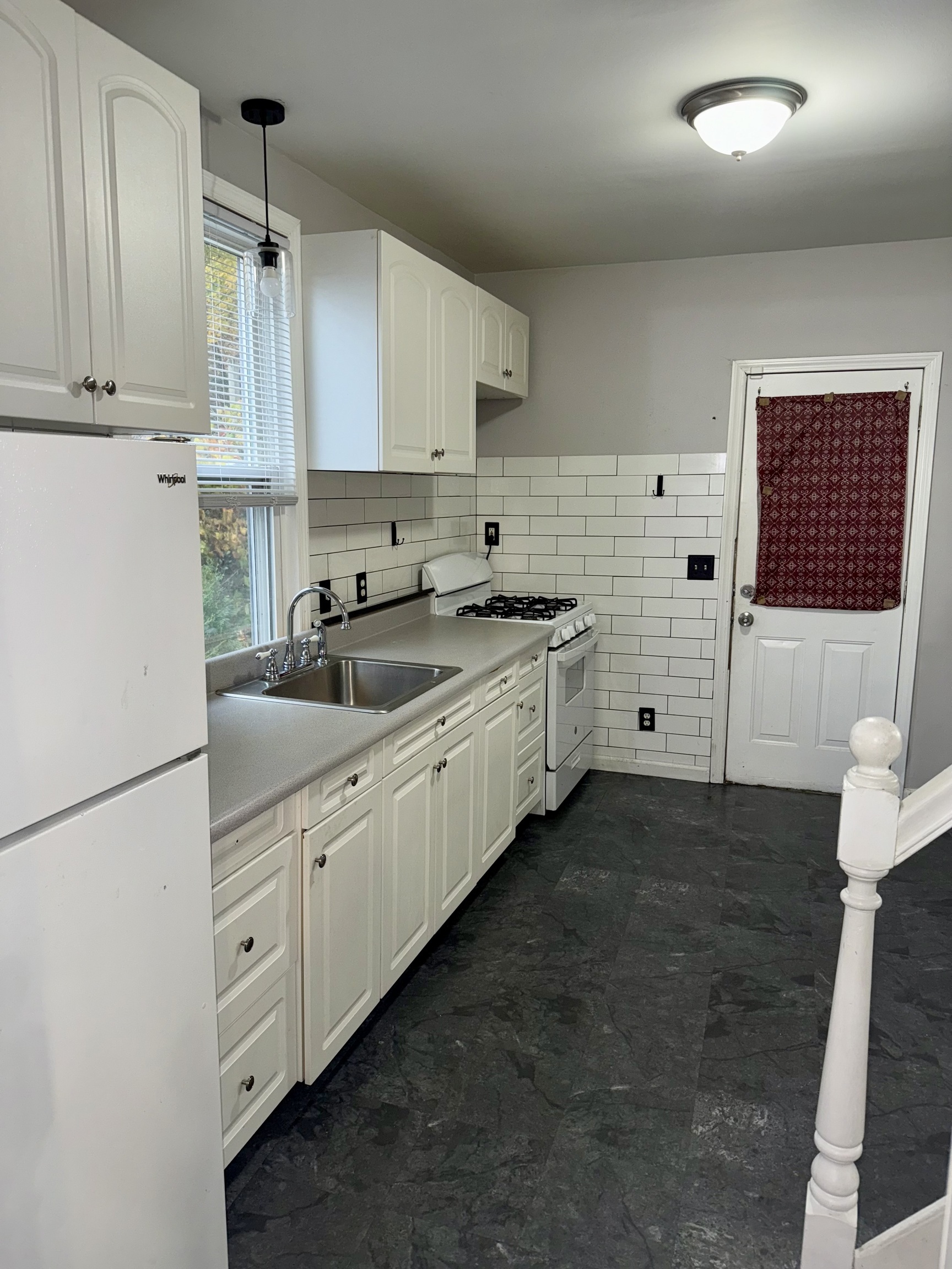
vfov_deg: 71.6
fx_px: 880
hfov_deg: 56.8
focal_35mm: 24
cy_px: 634
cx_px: 476
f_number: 1.78
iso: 80
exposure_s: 1/19
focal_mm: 6.76
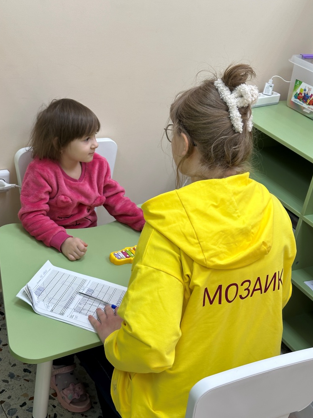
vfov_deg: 38.9
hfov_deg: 29.7
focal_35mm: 49
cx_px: 156
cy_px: 208
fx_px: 591
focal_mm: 6.86
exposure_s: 1/121
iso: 64
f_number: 1.78
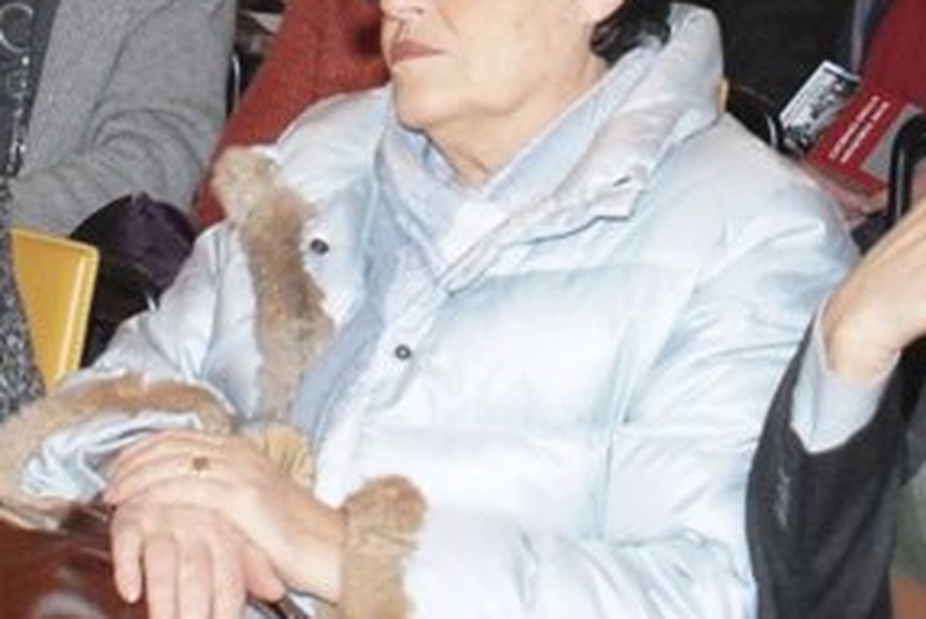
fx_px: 4841
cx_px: 784
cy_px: -335
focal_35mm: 188
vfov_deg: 7.2
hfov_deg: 10.9
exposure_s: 1/30
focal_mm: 31
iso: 400
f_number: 5.6
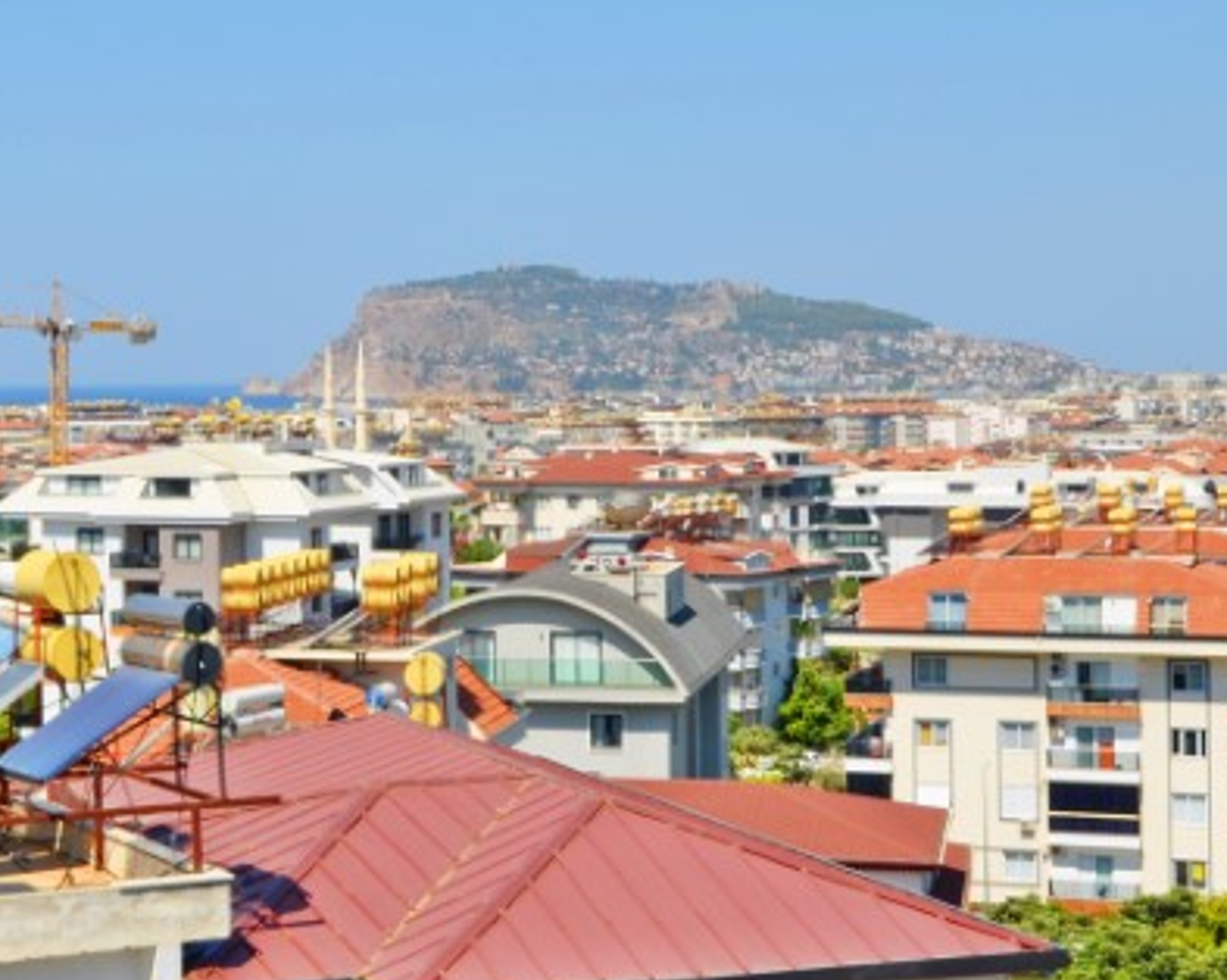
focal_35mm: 83
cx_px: 309
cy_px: 321
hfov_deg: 22.8
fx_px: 3013
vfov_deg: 18.4
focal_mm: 20
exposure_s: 1/250
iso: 100
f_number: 10
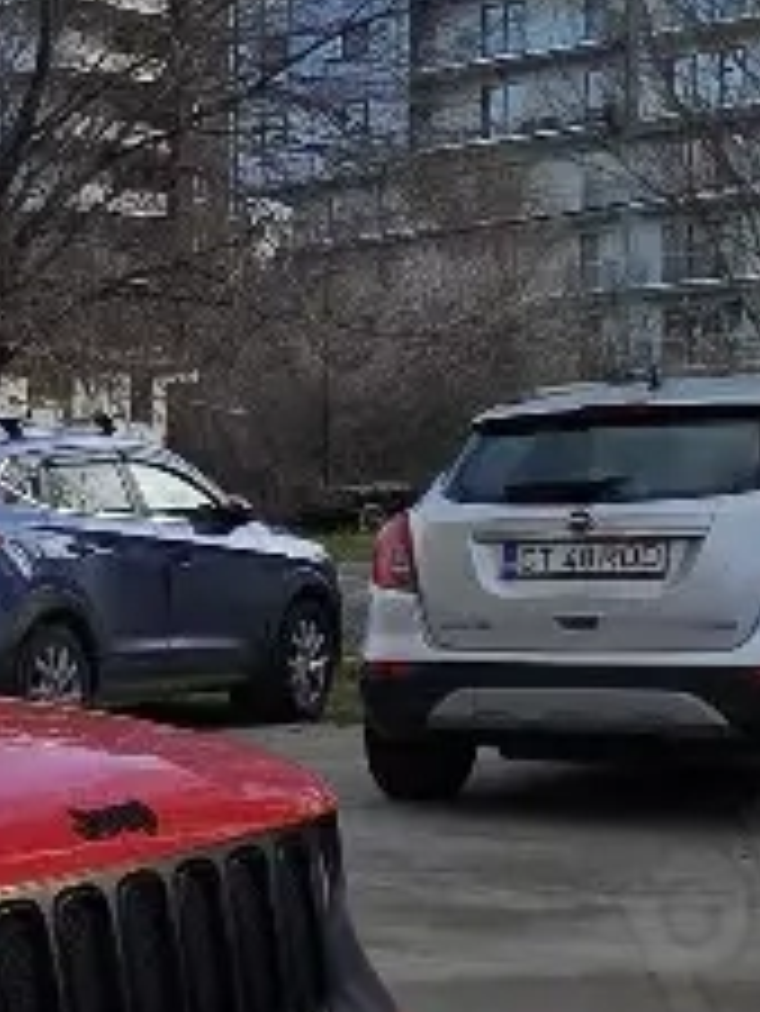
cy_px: 803
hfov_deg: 14.4
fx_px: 2252
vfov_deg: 24.9
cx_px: -940
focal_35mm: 77
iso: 40
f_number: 1.9
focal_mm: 2.2
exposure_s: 1/769
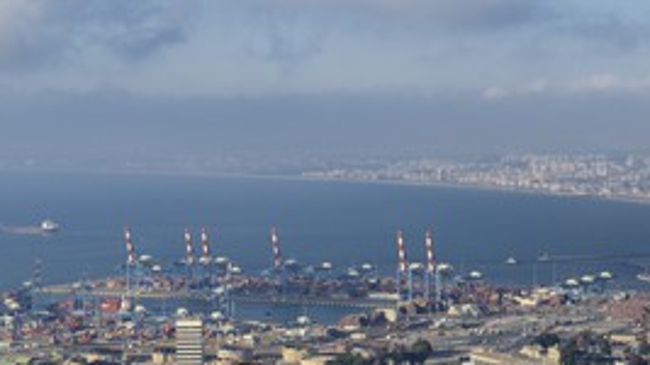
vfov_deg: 12.2
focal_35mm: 99
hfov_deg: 21.6
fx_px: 1706
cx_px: 268
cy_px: 234
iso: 250
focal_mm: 60
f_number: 8
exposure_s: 1/640
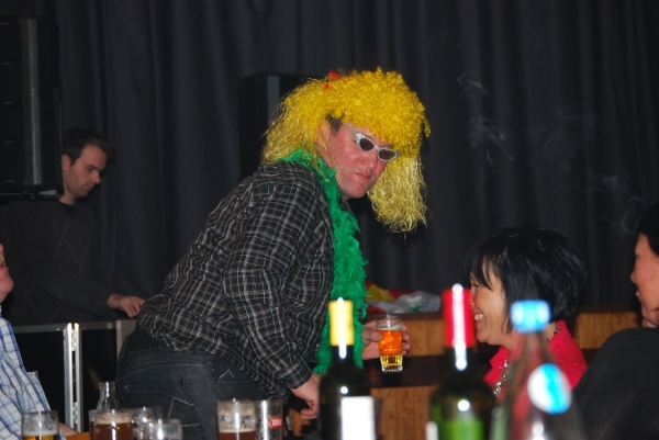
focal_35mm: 112
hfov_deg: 18.2
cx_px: 330
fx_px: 2061
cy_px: 220
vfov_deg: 12.2
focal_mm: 75
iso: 500
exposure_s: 1/60
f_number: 4.5
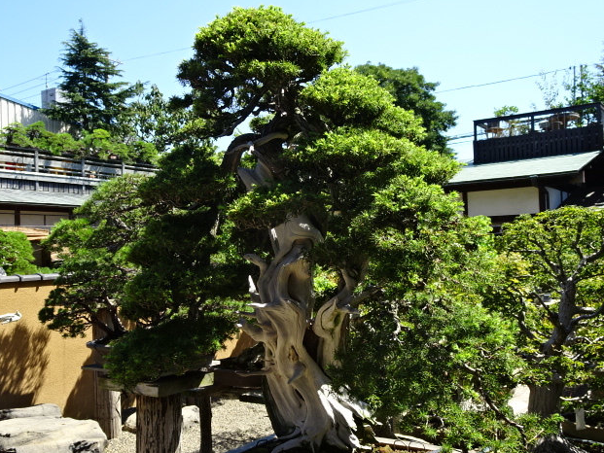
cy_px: 230
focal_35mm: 34
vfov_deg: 41.8
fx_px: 593
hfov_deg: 53.9
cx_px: 300
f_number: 4
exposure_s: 1/320
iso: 80
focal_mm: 5.61
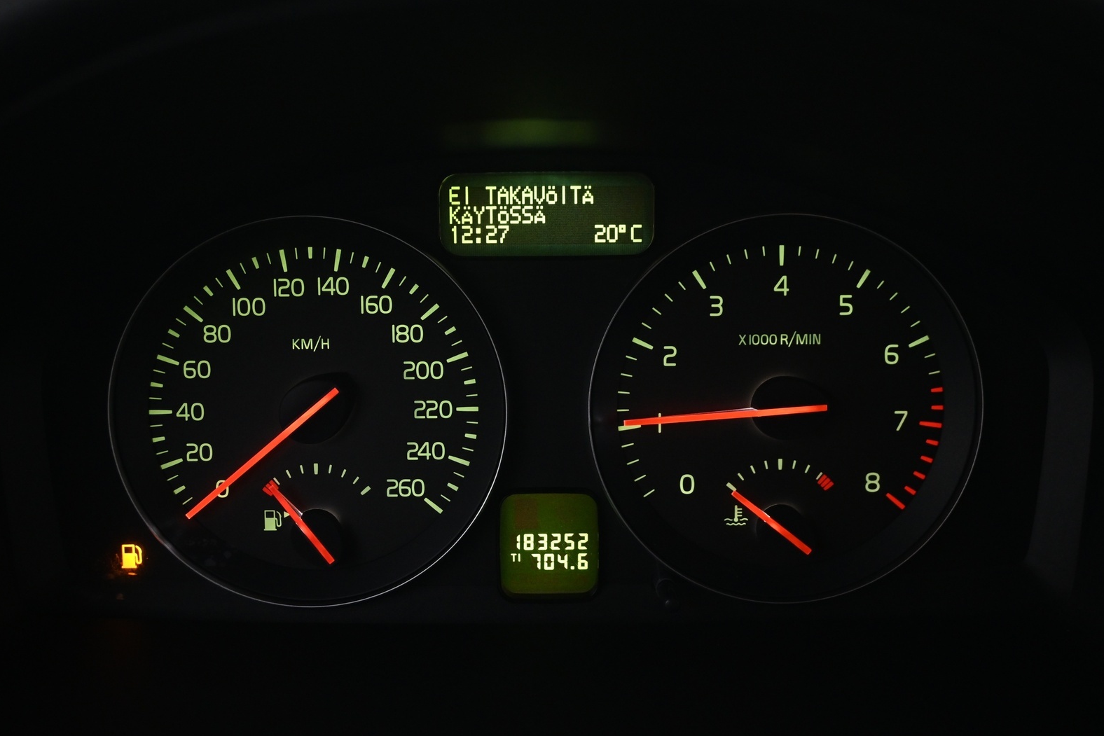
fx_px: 1135
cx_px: 560
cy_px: 377
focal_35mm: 37
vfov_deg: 35.9
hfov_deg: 51.9
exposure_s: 1/15
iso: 1600
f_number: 4.2
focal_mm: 24
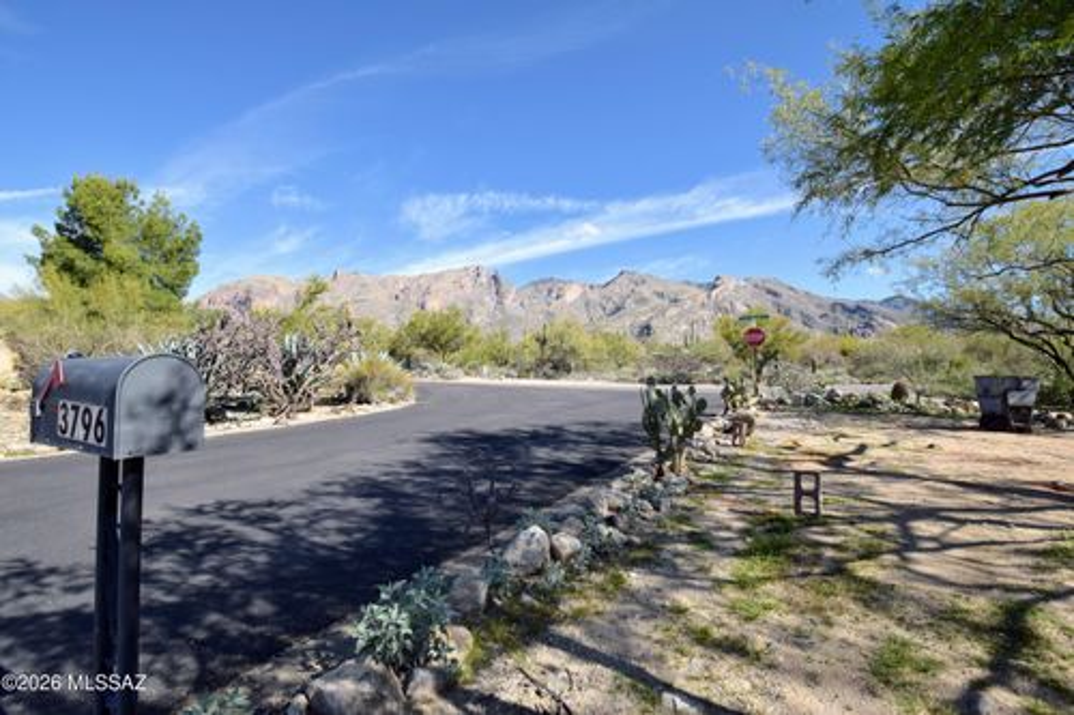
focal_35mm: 15
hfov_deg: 100.4
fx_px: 447
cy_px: 358
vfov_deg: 77.3
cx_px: 537
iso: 400
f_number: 9
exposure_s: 1/800
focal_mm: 10
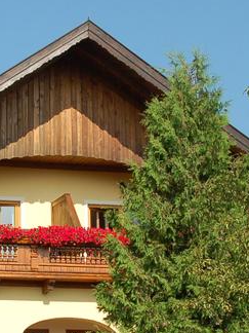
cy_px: 262
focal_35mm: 160
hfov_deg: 9.3
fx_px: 1530
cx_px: 14
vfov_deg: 12.3
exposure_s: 1/250
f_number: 10
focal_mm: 35
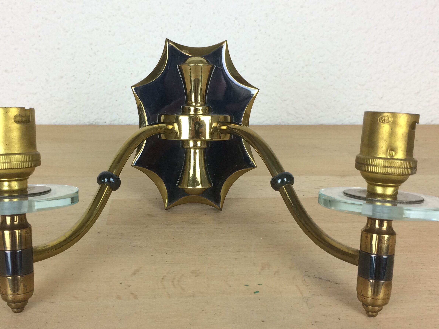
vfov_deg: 36.0
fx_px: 507
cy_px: 173
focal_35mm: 40
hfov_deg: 46.7
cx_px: 195
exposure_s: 1/100
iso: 64
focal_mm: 4.15
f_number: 2.2
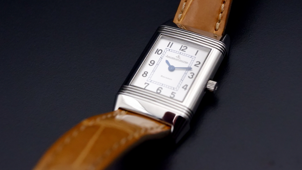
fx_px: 448
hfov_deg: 37.2
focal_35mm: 56
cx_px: 151
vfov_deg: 21.4
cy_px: 74
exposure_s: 1/4000
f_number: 8
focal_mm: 35.8
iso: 6400
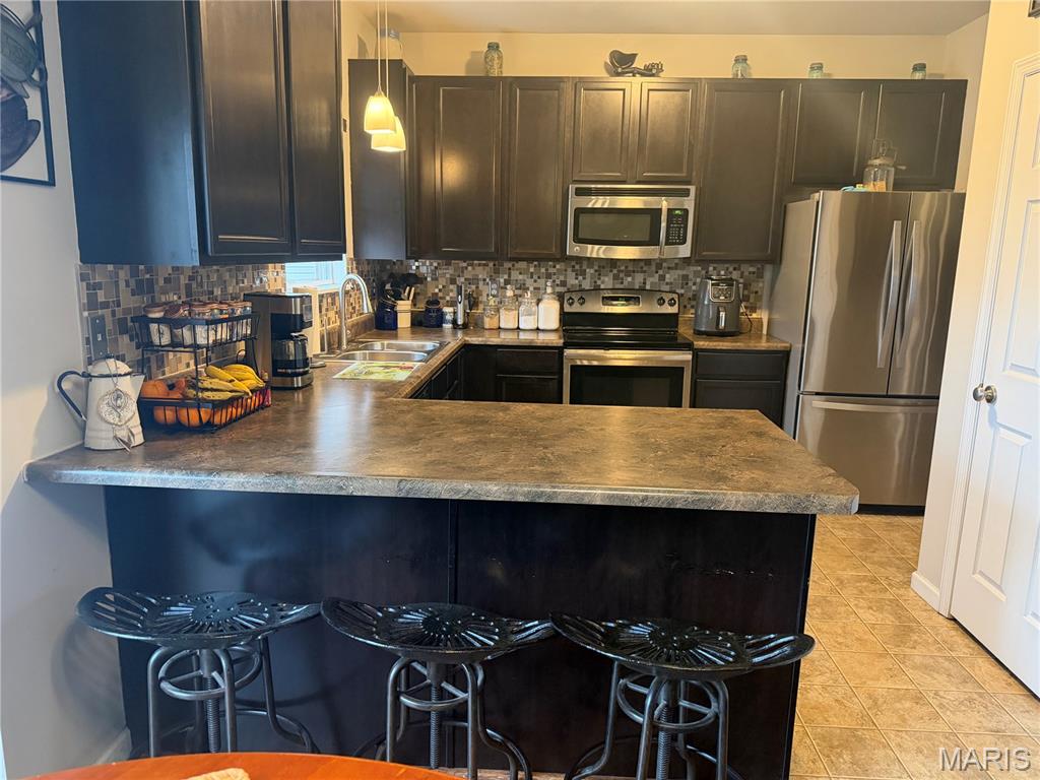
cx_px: 520
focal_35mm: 24
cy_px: 390
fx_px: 721
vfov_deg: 56.8
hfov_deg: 71.6
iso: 640
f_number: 1.78
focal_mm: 6.76
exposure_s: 1/60
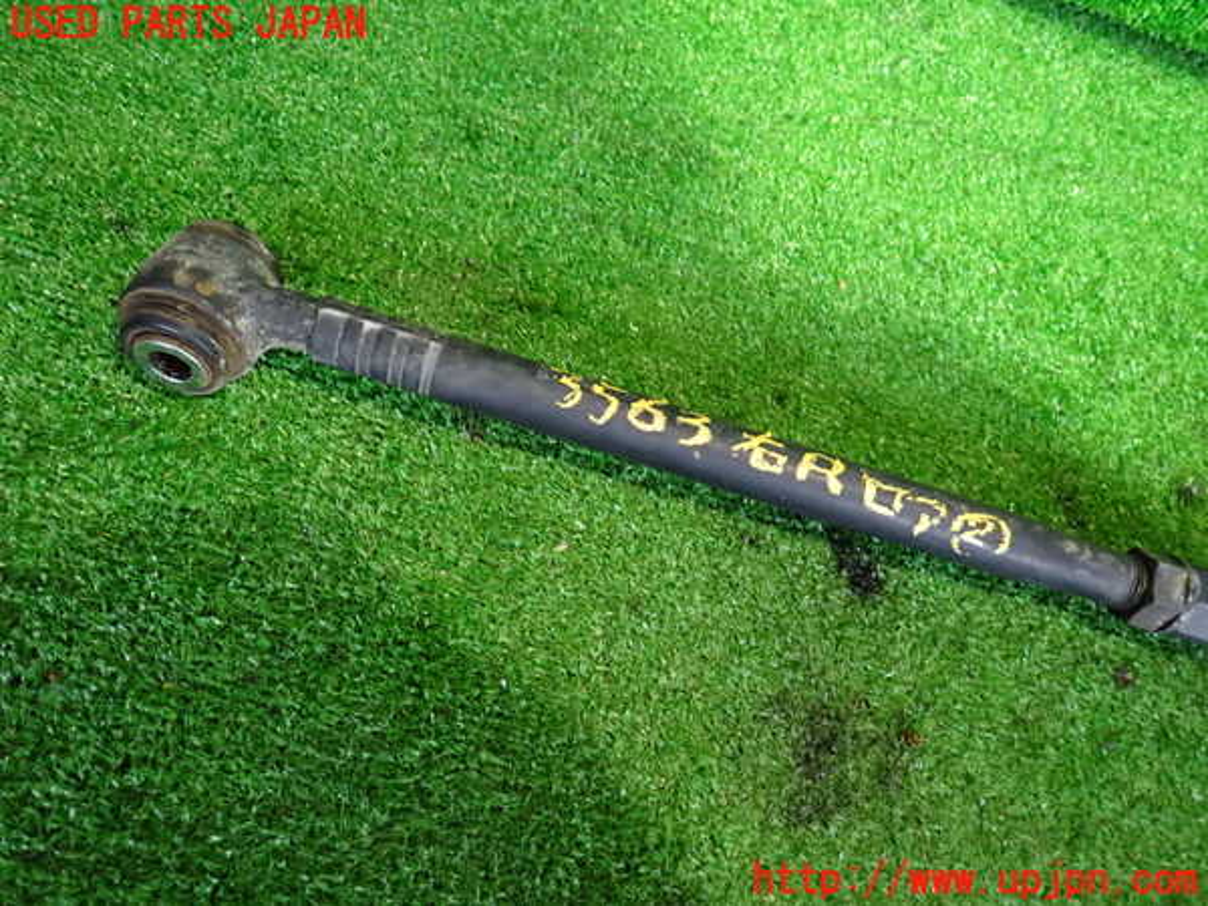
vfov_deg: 54.9
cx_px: 604
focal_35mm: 25
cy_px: 453
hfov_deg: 69.4
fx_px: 872
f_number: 2
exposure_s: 1/30
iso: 640
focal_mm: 4.5
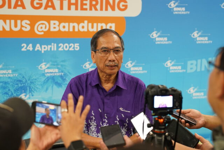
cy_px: 75
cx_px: 112
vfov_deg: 18.2
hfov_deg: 27.0
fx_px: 467
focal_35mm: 75
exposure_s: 1/100
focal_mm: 50
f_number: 2.8
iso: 2000
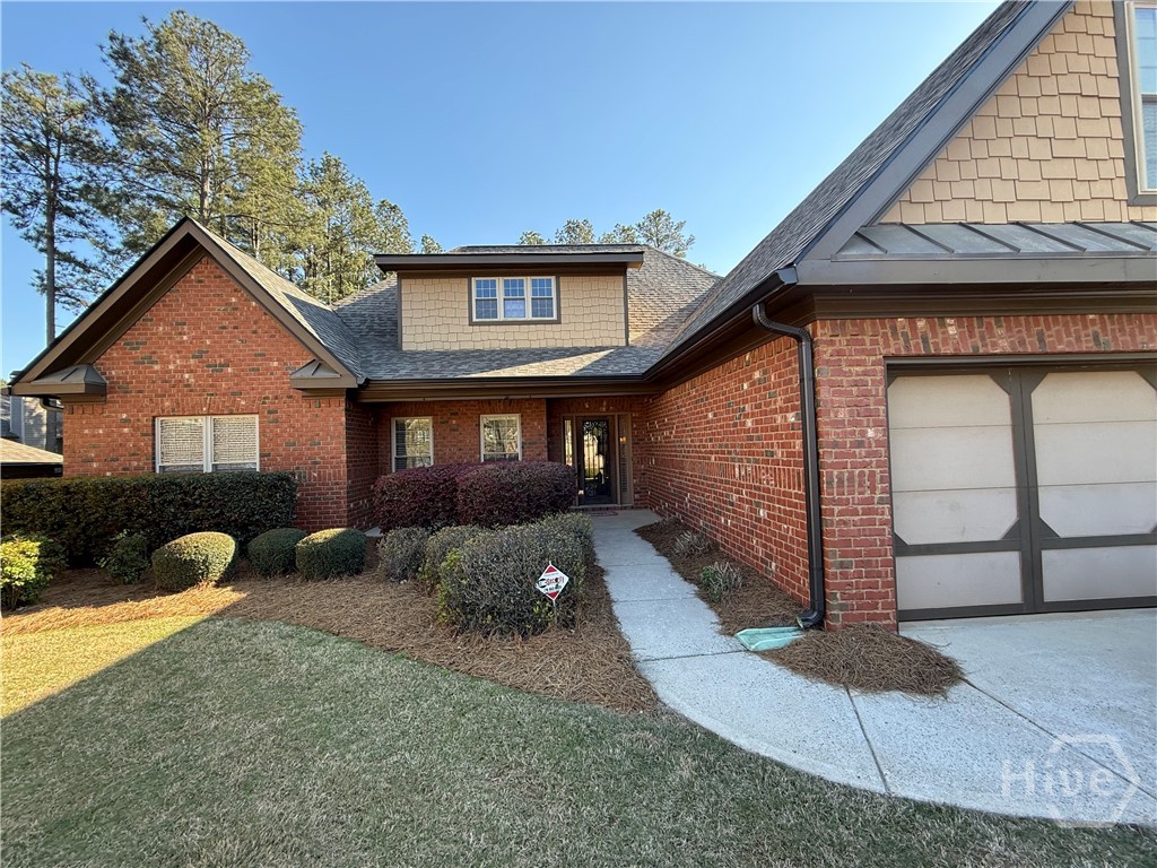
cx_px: 578
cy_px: 434
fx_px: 468
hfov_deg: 102.1
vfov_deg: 85.7
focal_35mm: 14
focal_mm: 2.22
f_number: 2.2
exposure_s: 1/179
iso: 64
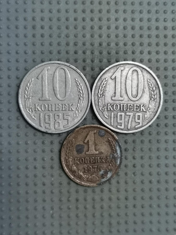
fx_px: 353
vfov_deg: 36.8
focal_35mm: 52
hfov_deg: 28.0
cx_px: 88
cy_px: 118
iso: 320
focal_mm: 4.75
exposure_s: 1/30
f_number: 1.8
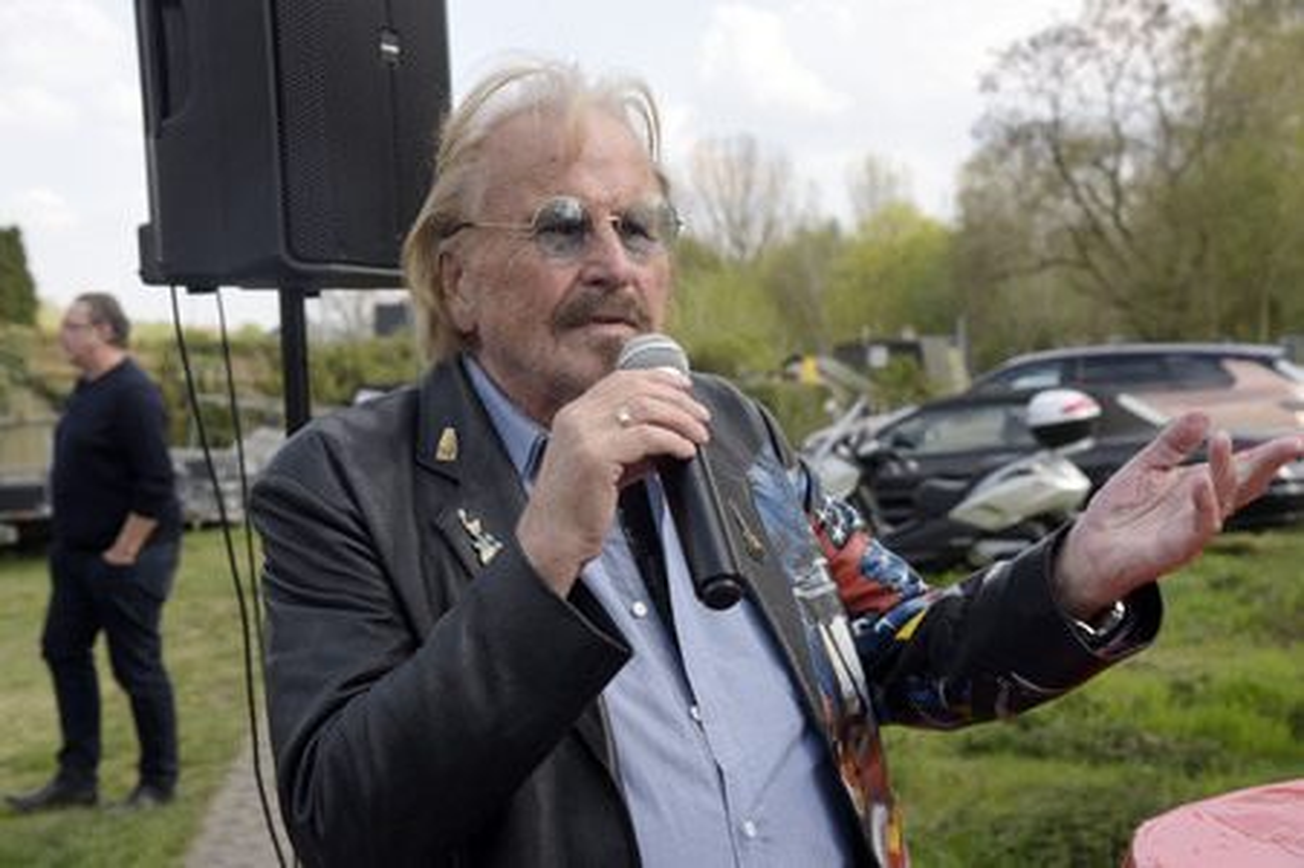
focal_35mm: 58
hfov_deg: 34.5
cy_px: 434
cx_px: 652
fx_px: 2099
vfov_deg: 23.3
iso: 500
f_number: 7.1
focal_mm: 58
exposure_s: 1/500
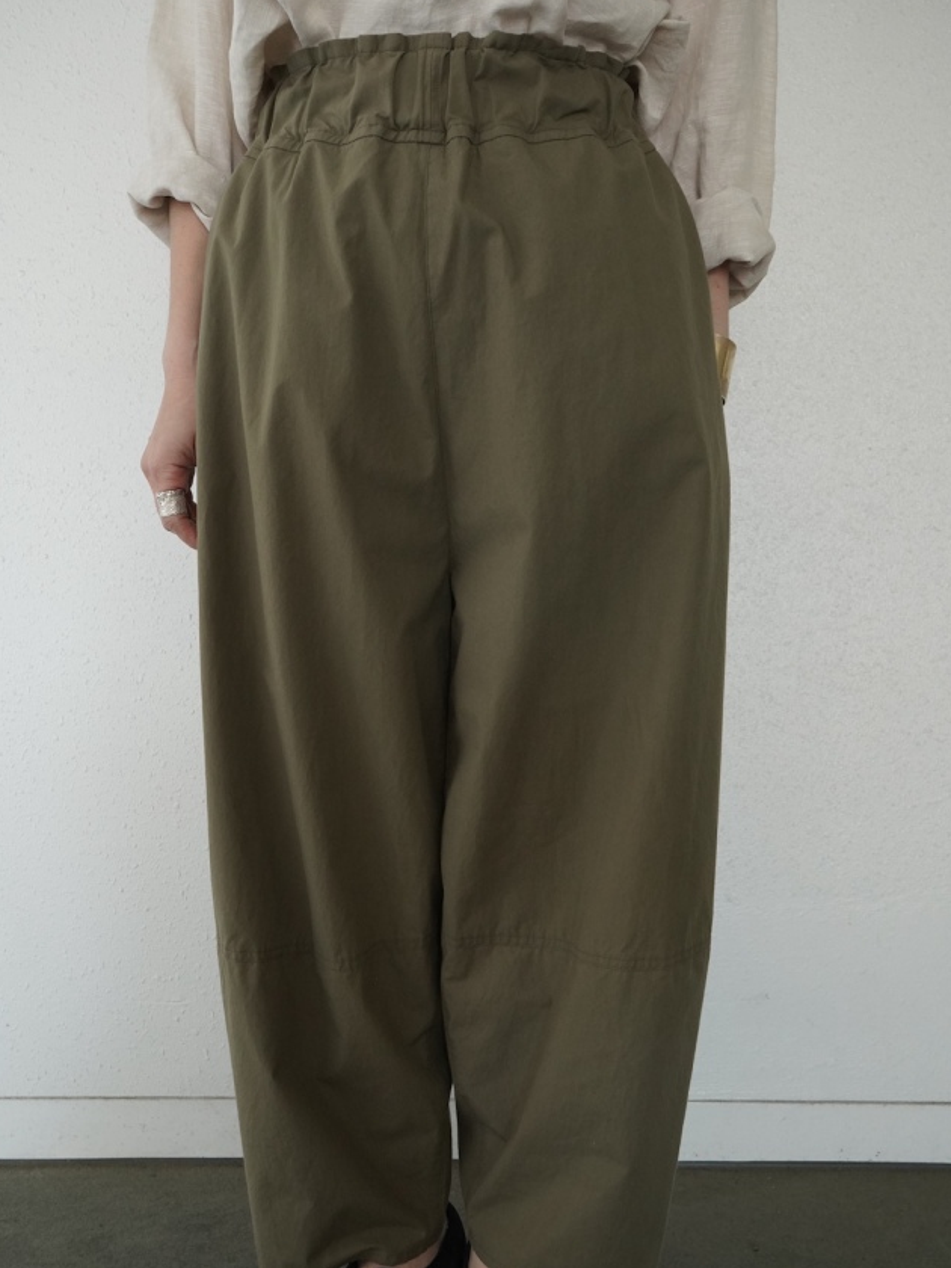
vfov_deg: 55.3
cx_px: 476
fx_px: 1209
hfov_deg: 42.9
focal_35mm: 33
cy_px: 687
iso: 4000
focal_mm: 30
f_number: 8
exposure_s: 1/100
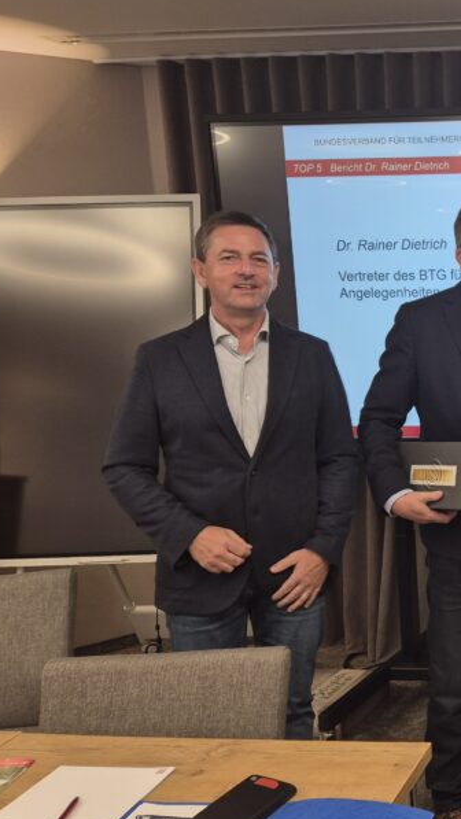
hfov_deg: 23.2
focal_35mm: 43
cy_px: 420
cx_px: 659
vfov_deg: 47.3
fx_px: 934
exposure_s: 1/60
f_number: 1.8
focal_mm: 5.4
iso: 50
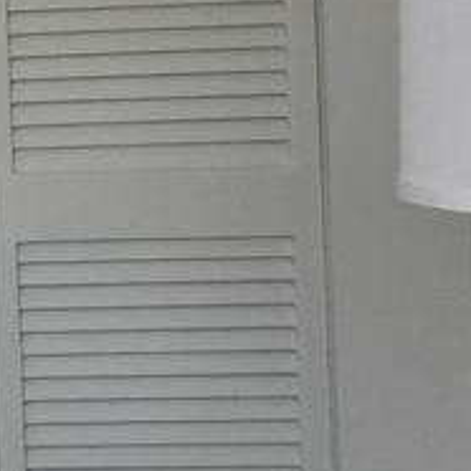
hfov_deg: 7.5
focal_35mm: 175
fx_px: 2694
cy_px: 3
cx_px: -1309
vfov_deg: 9.9
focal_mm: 5.4
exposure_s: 1/180
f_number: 1.8
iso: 64
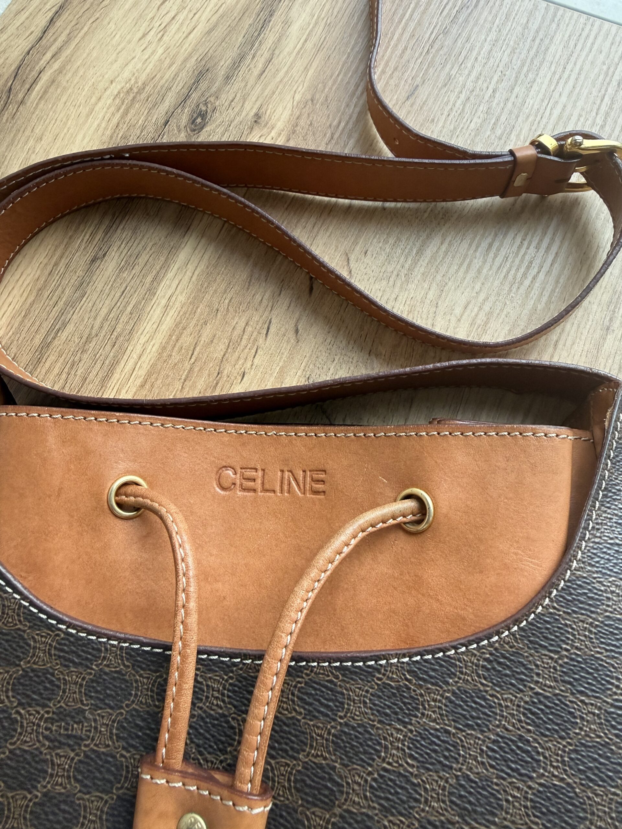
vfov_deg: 71.6
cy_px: 414
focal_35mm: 24
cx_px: 311
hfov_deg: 56.8
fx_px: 575
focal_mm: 2.22
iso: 250
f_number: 2.2
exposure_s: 1/99
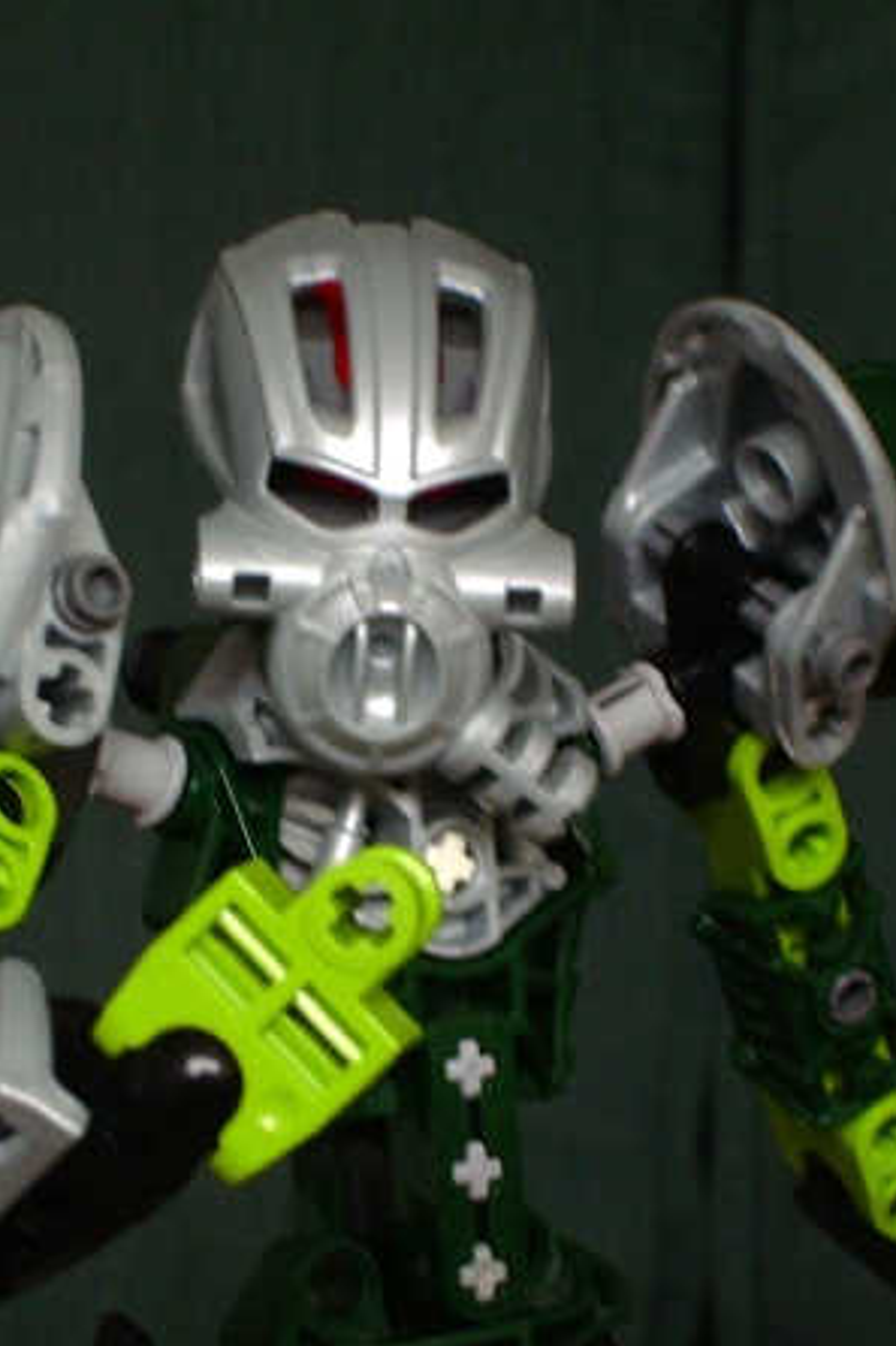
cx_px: 422
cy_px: 744
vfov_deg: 11.7
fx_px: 6538
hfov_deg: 7.8
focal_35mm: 175
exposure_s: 1/60
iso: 50
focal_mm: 18.9
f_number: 4.9
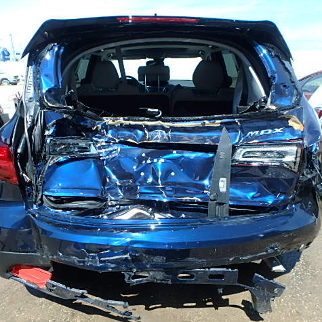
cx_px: 140
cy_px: 161
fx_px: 263
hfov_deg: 62.7
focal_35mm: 25
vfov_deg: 62.9
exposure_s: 1/500
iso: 125
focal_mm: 3.7
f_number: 3.5
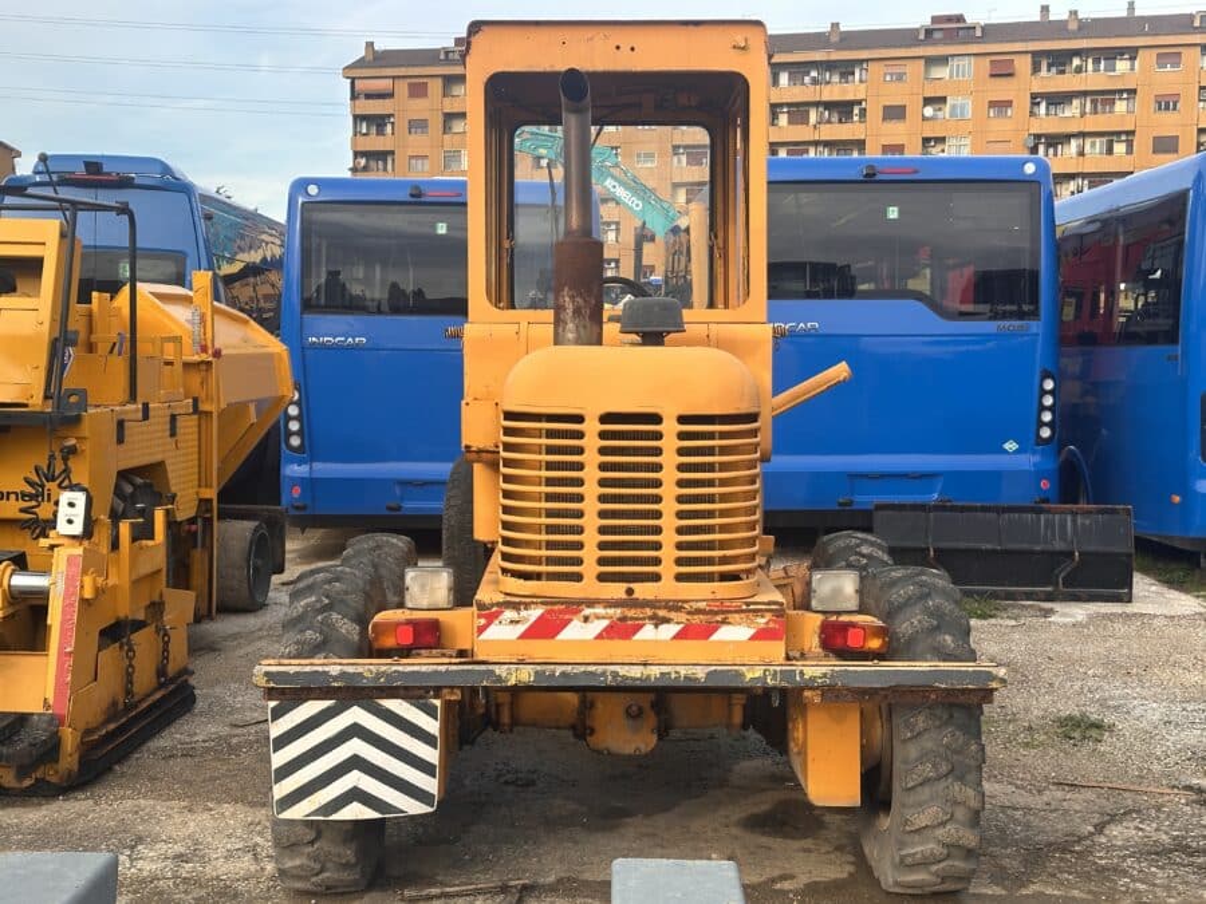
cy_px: 452
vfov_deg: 30.3
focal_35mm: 48
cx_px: 603
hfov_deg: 39.7
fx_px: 1672
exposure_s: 1/944
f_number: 1.78
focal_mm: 6.86
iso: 64
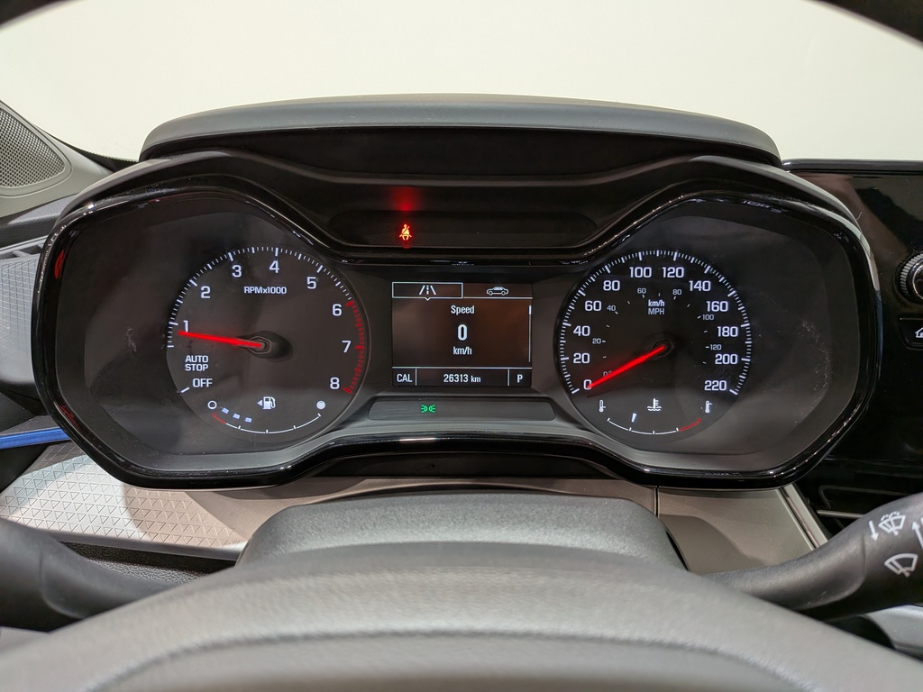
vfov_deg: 56.8
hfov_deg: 71.6
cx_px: 462
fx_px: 640
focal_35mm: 24
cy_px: 346
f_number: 1.7
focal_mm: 4.53
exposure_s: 1/33.3
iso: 66
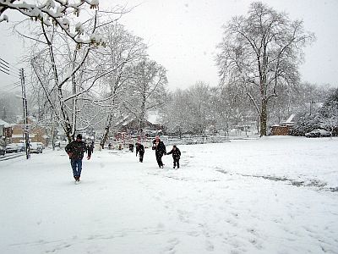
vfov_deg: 36.0
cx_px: 169
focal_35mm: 40
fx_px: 391
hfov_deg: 46.8
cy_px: 127
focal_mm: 6.7
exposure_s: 1/500
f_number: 2.8
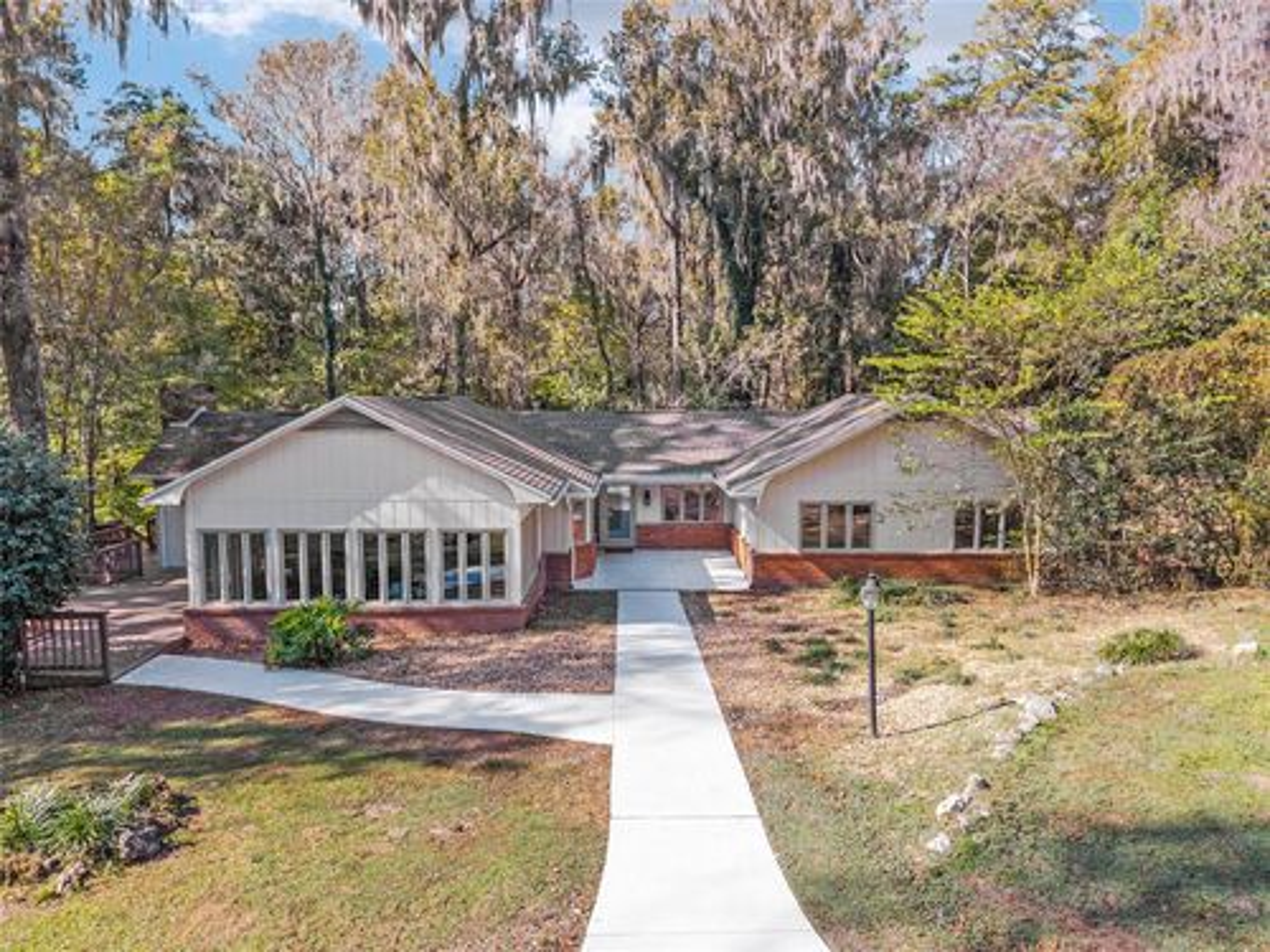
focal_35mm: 24
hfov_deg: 71.6
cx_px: 635
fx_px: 881
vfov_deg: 56.8
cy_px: 476
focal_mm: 8.67
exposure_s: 1/2500
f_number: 1.8
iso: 340
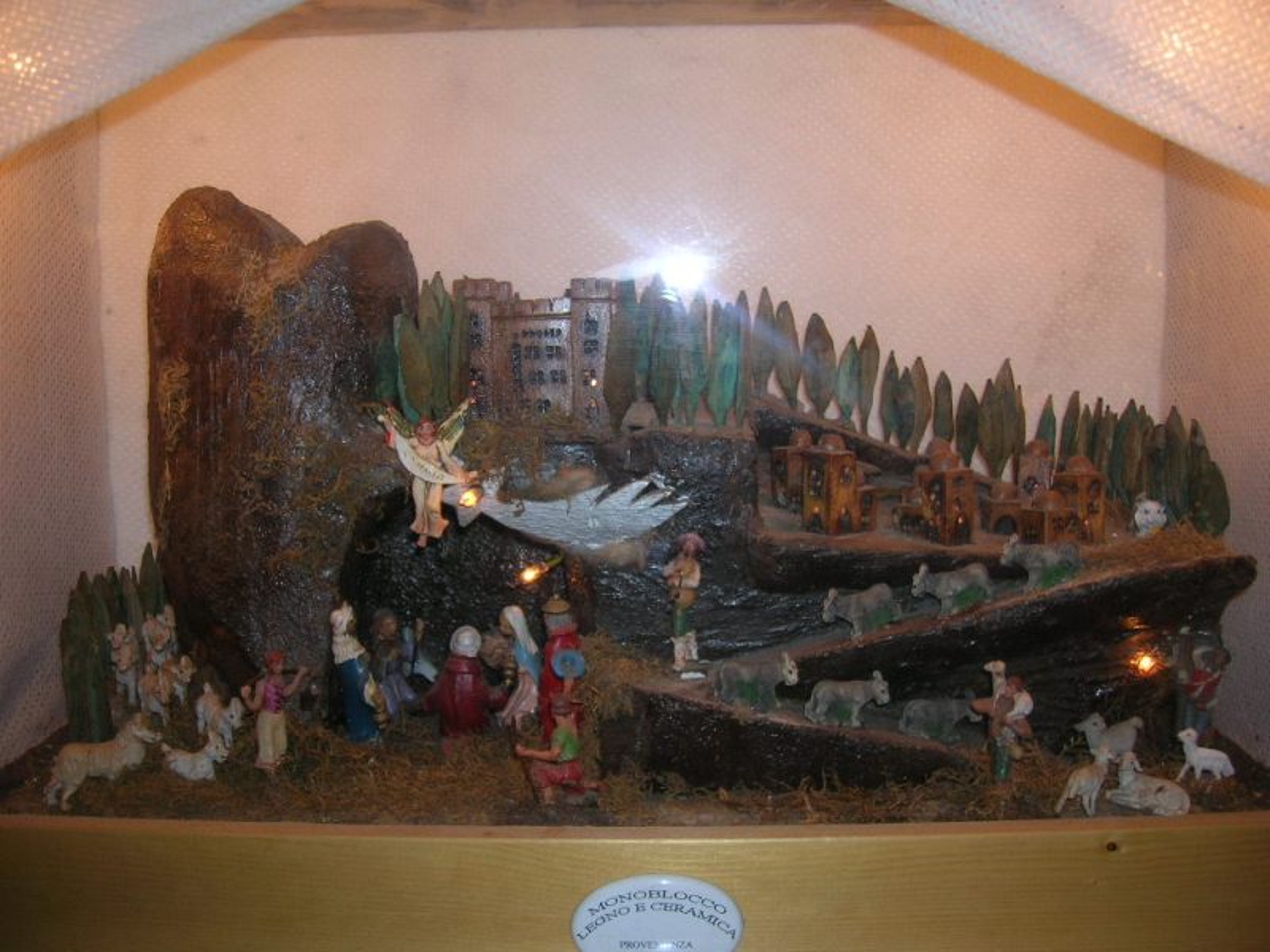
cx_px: 635
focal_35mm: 34
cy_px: 476
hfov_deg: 54.0
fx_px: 1247
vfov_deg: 41.8
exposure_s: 1/60.1
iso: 50
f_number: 2.9
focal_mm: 5.7
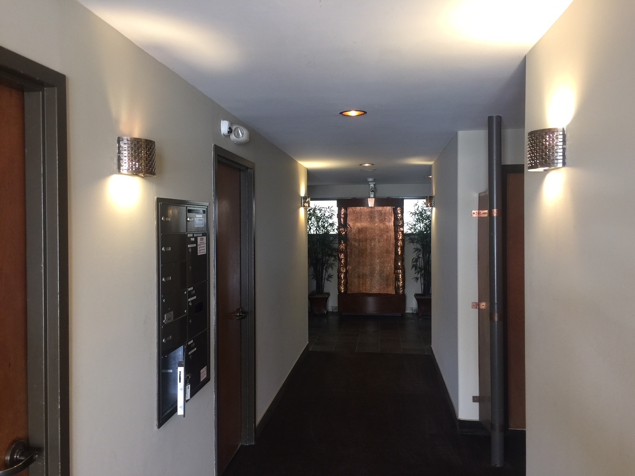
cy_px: 238
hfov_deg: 61.7
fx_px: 532
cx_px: 318
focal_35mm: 29
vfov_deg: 48.2
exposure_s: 1/15
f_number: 2.2
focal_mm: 4.15
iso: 50
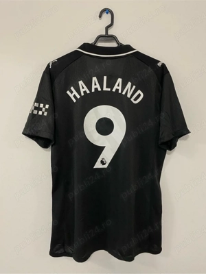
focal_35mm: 26
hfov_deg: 53.1
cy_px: 137
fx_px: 206
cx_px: 103
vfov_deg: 67.3
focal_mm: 4.25
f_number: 1.8
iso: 250
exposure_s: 1/50
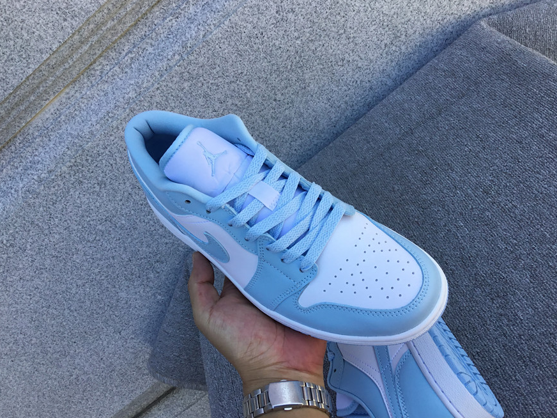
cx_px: 284
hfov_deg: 56.8
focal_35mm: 32
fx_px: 515
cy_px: 207
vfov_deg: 44.2
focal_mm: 3.3
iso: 25
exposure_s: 1/365
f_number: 2.4
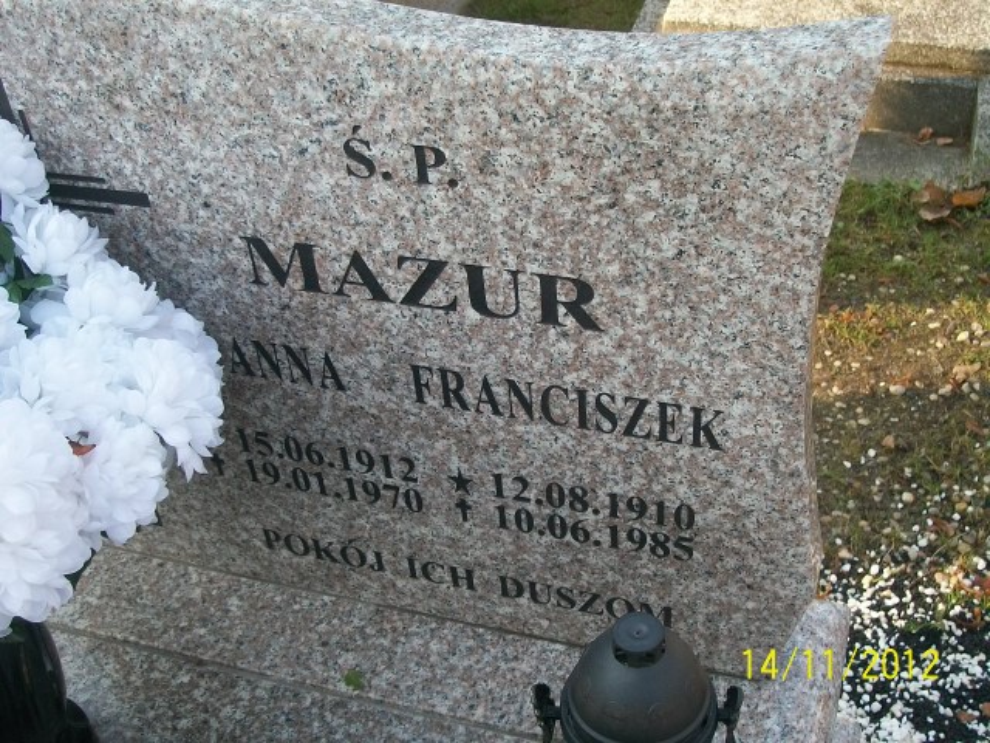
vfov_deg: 32.2
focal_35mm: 45
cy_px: 372
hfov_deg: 42.1
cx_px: 495
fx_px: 1287
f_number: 3
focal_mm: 7.6
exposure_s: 1/125
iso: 80
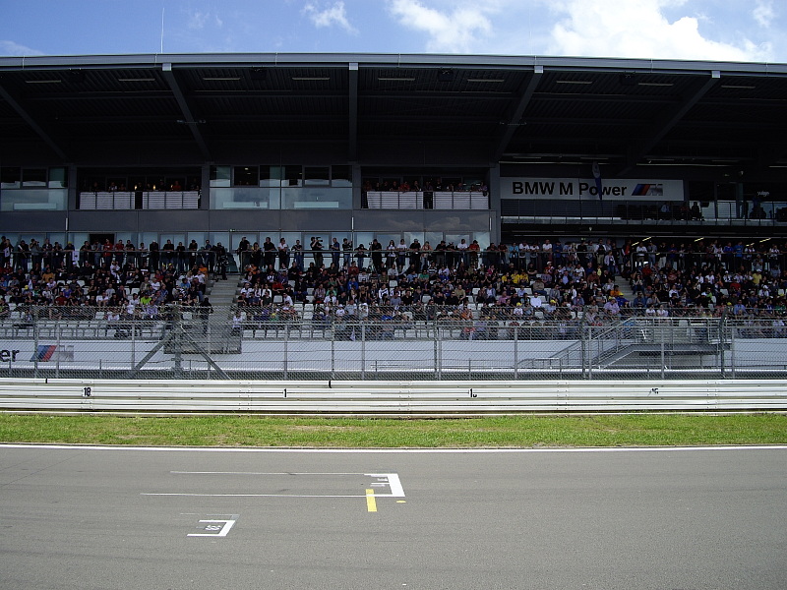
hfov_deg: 49.0
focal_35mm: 38
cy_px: 295
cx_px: 394
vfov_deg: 37.7
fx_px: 864
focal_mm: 7.9
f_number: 5.6
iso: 50
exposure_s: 1/250
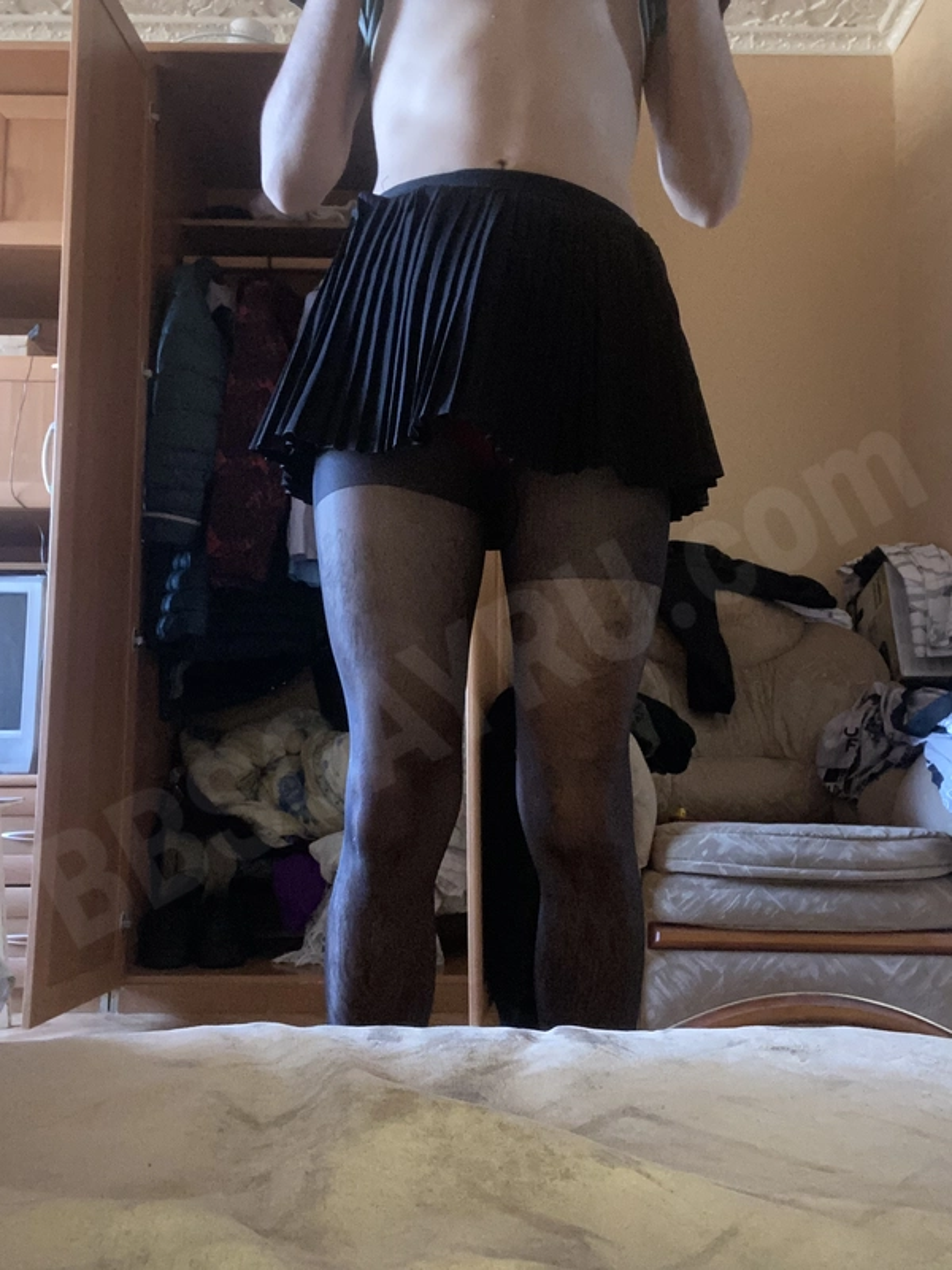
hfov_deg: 46.8
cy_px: 635
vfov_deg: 60.0
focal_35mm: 30
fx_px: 1100
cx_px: 476
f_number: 2.2
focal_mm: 2.71
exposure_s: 1/16
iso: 400
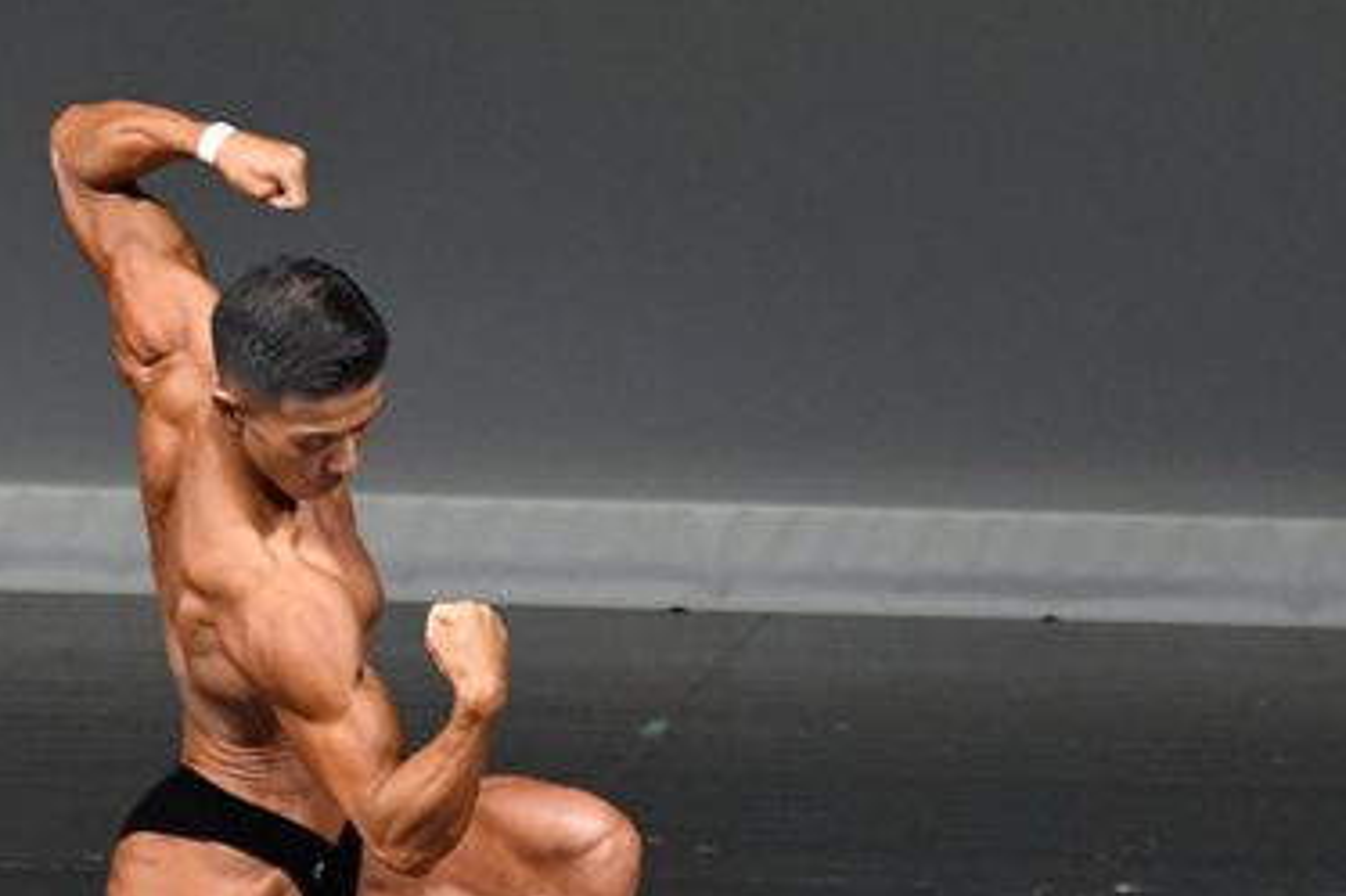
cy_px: 626
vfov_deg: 1.8
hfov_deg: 2.7
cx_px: 236
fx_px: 29074
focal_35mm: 778
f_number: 5.6
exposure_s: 1/400
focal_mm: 250
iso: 4000
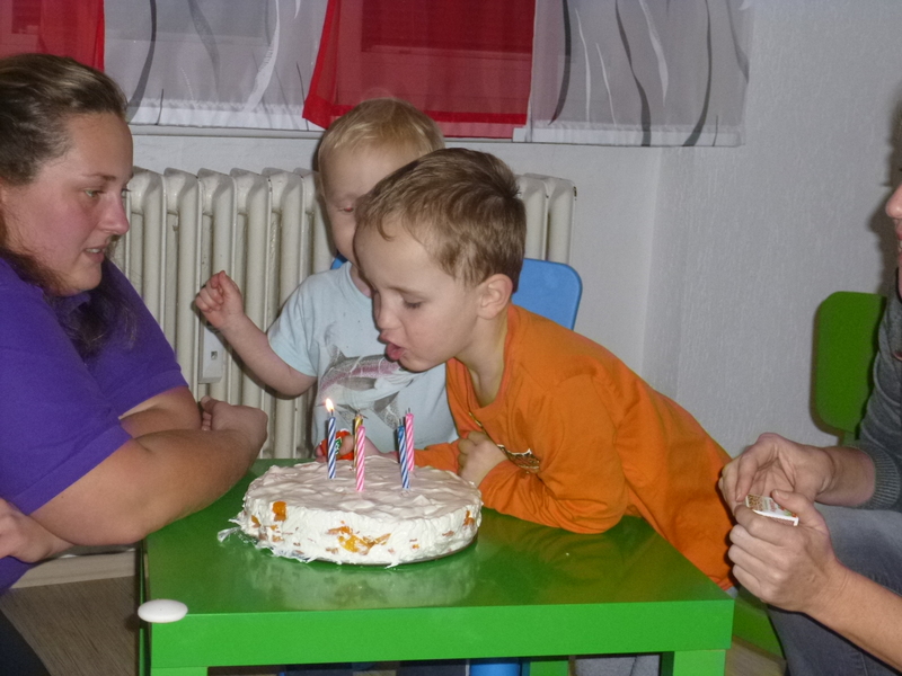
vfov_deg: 26.6
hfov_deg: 34.9
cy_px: 338
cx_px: 451
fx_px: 1433
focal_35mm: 55
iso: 400
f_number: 4.2
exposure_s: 1/125
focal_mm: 9.9
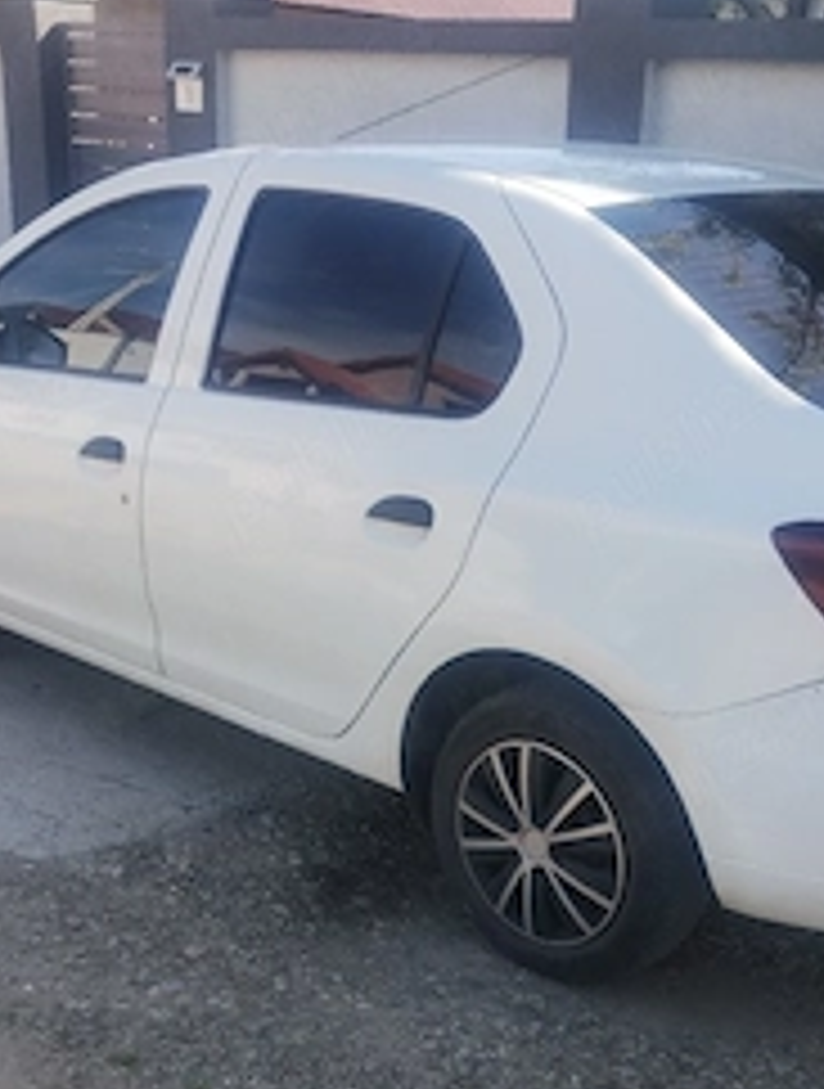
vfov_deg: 39.9
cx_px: 455
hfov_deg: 31.7
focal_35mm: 46
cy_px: 824
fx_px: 1452
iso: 100
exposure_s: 1/286
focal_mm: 4.27
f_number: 1.8
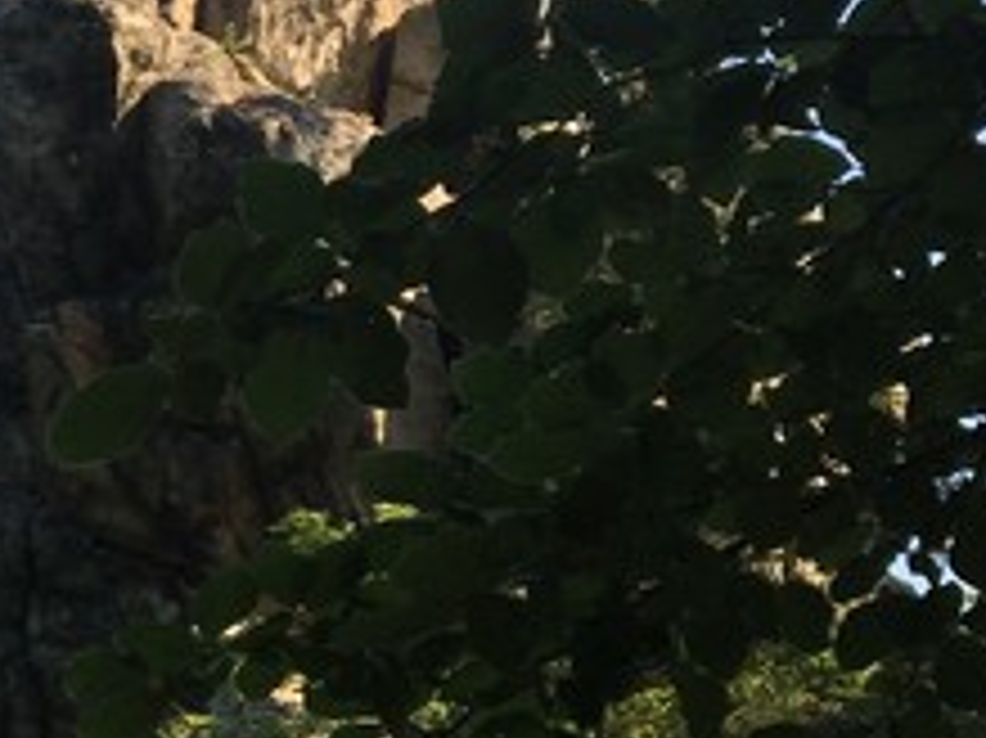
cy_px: 698
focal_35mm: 106
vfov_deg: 13.8
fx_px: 3018
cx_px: -230
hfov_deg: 17.6
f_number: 2.2
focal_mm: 4.15
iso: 25
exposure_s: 1/986
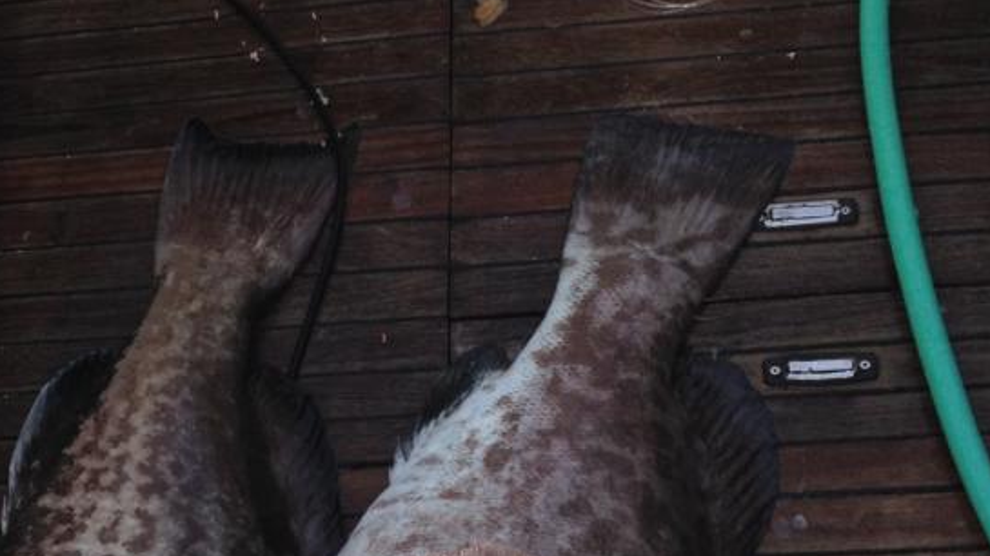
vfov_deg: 13.8
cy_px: 729
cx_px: 120
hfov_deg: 24.7
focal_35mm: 84
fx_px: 2204
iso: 50
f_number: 2.4
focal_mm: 4.28
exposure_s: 1/890
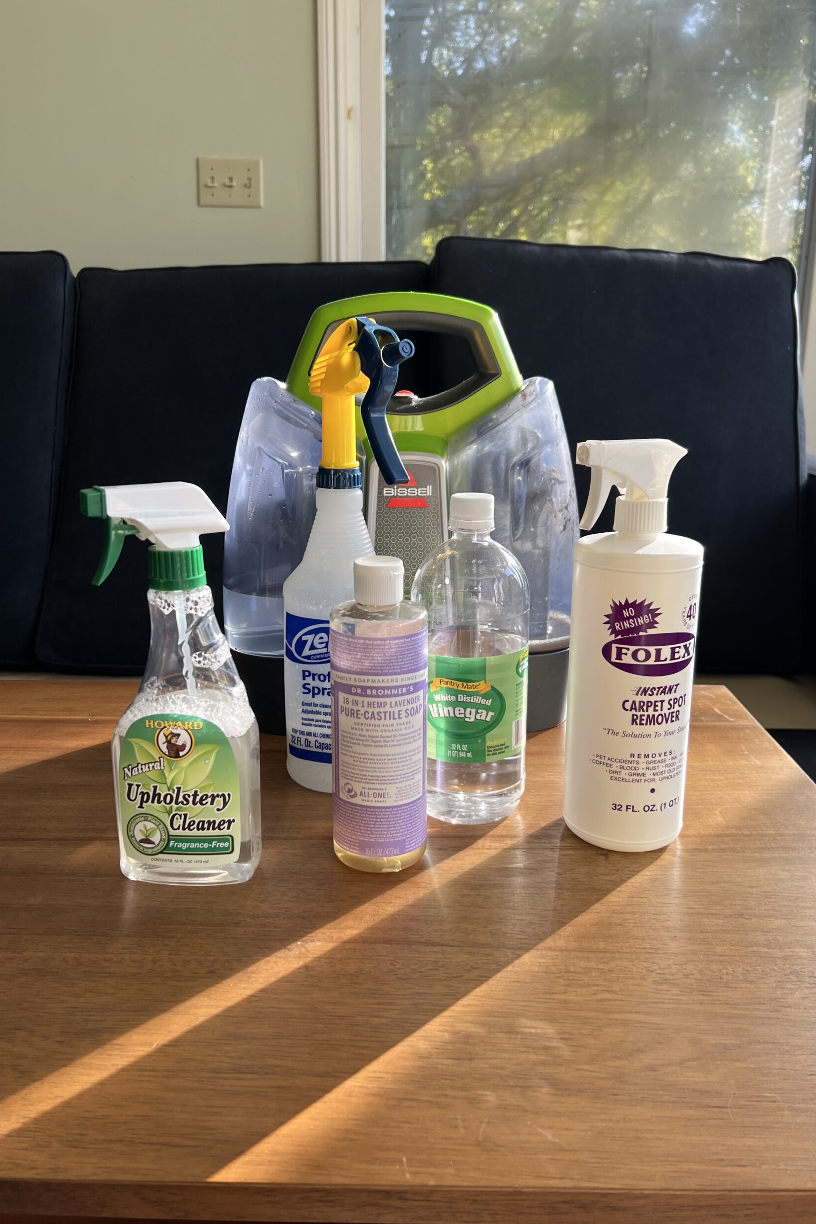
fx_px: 952
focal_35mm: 28
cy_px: 607
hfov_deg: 46.4
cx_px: 406
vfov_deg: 65.5
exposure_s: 1/271
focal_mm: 5.7
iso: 40
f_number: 1.5
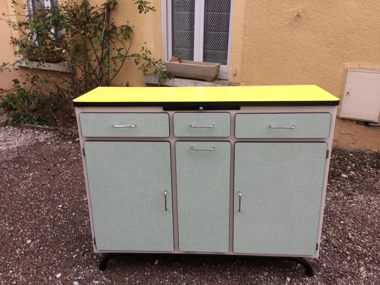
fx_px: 318
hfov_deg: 61.7
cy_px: 142
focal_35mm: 29
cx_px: 190
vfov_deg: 48.2
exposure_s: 1/103
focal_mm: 4.15
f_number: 2.2
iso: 32
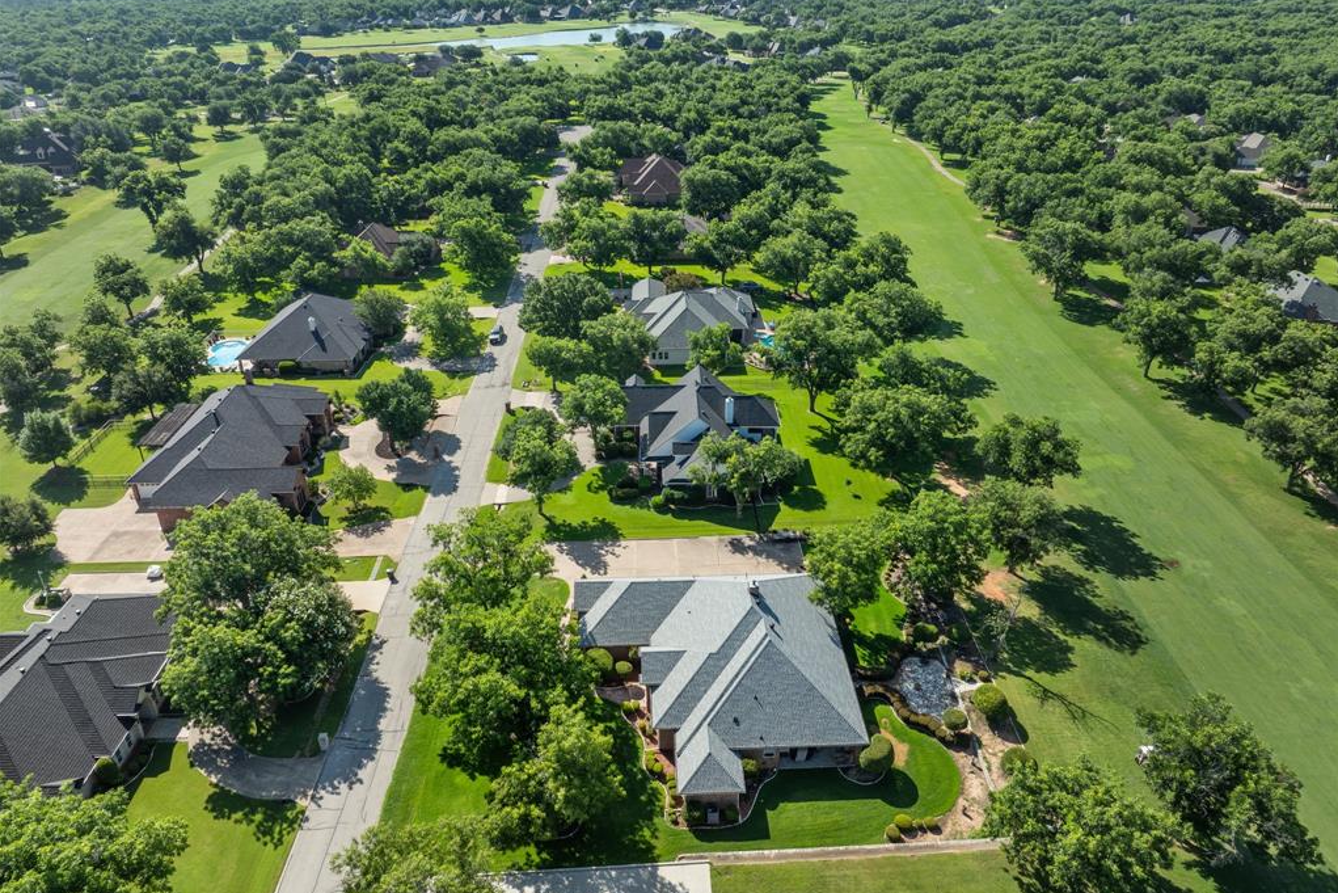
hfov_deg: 71.5
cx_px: 670
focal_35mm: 25
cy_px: 397
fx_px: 929
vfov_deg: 51.2
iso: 100
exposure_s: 1/320
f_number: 5
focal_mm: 12.29
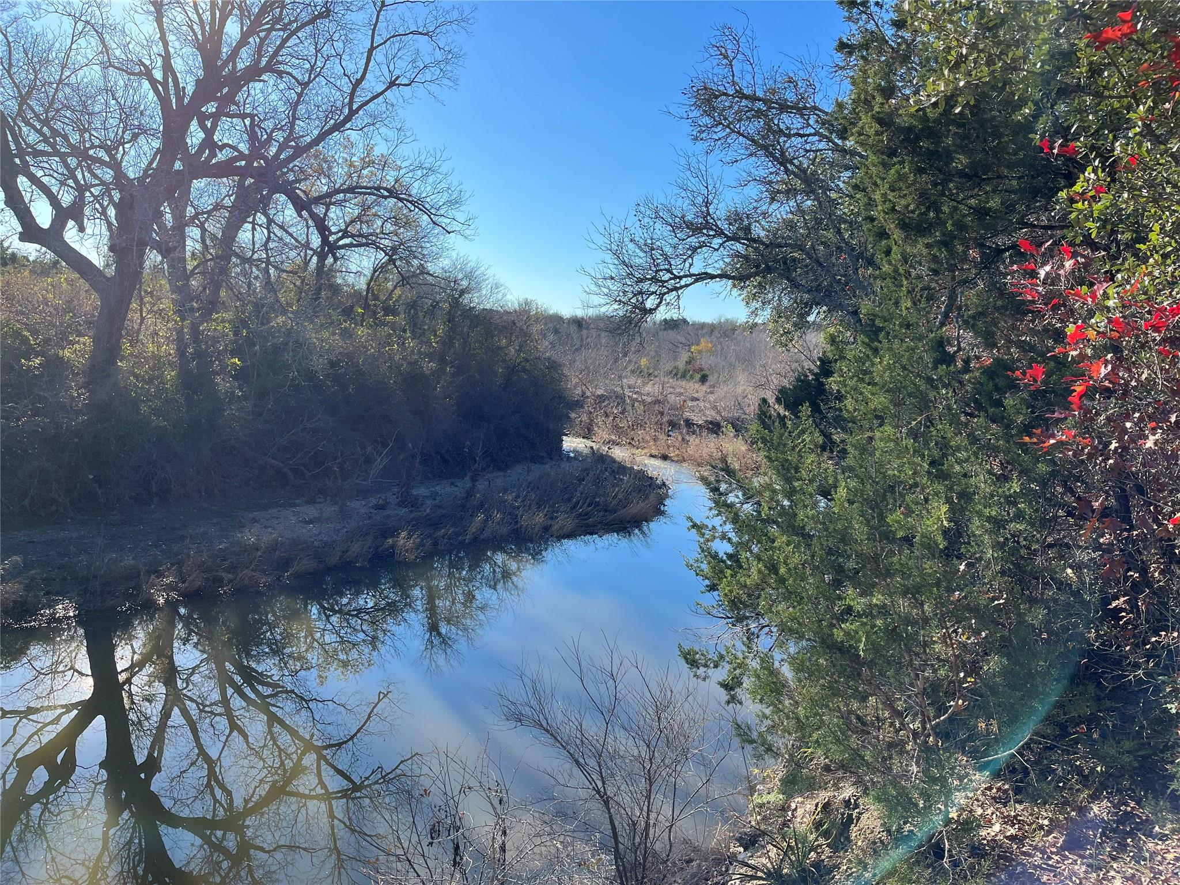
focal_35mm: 26
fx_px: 886
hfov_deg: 67.3
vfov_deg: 53.1
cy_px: 442
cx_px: 590
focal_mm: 5.1
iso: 50
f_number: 1.6
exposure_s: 1/1389
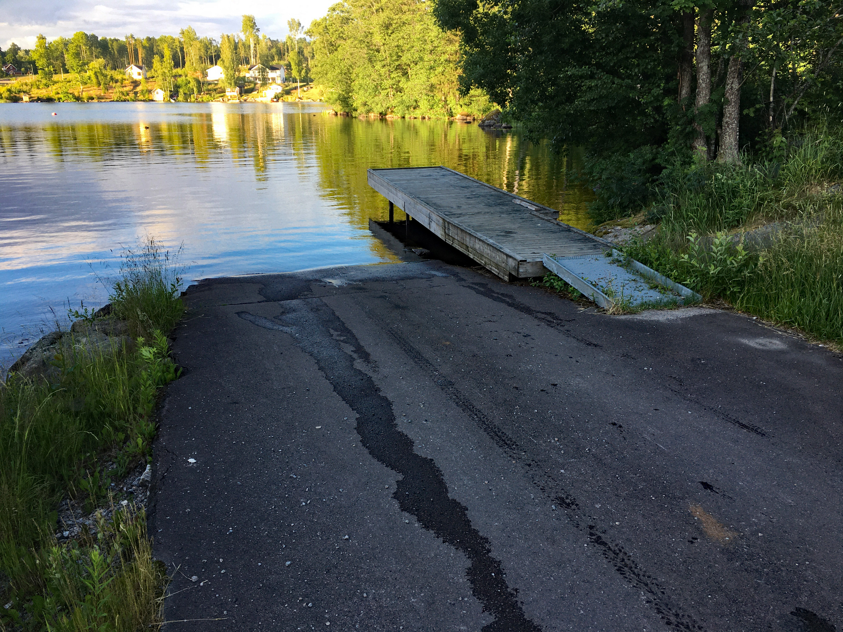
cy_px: 316
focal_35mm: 29
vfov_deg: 48.2
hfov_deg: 61.7
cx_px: 422
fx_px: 706
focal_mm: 4.15
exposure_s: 1/146
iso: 25
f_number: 2.2
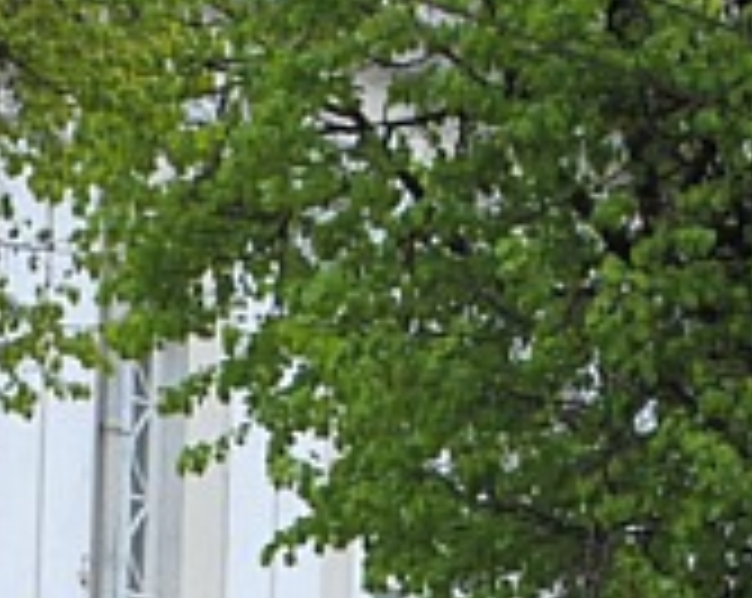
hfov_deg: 5.6
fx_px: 7709
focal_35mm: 347
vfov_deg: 4.4
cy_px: 1326
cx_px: 144
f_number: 5.3
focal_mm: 40
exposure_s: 1/320
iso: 400
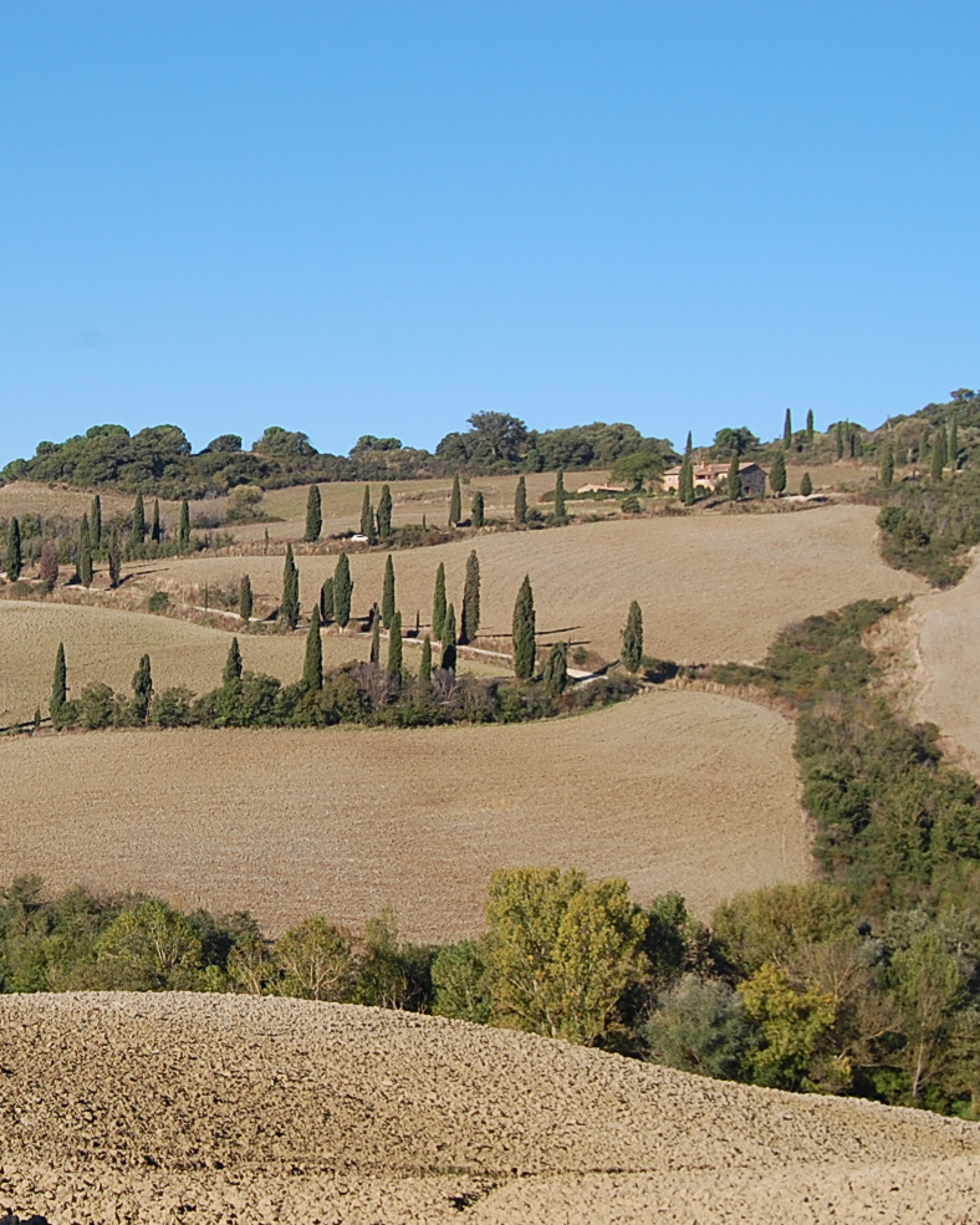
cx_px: 70
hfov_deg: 20.5
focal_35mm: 73
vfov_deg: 26.1
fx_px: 2647
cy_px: 606
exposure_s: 1/320
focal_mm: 34
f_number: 9
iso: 200
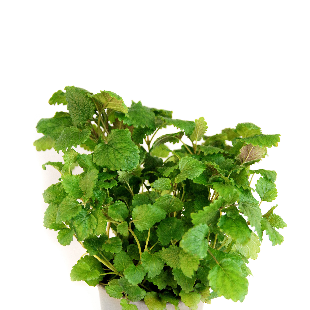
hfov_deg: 27.7
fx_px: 628
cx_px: 157
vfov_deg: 27.7
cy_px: 175
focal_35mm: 62
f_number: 3.5
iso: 500
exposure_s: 1/80
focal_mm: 32
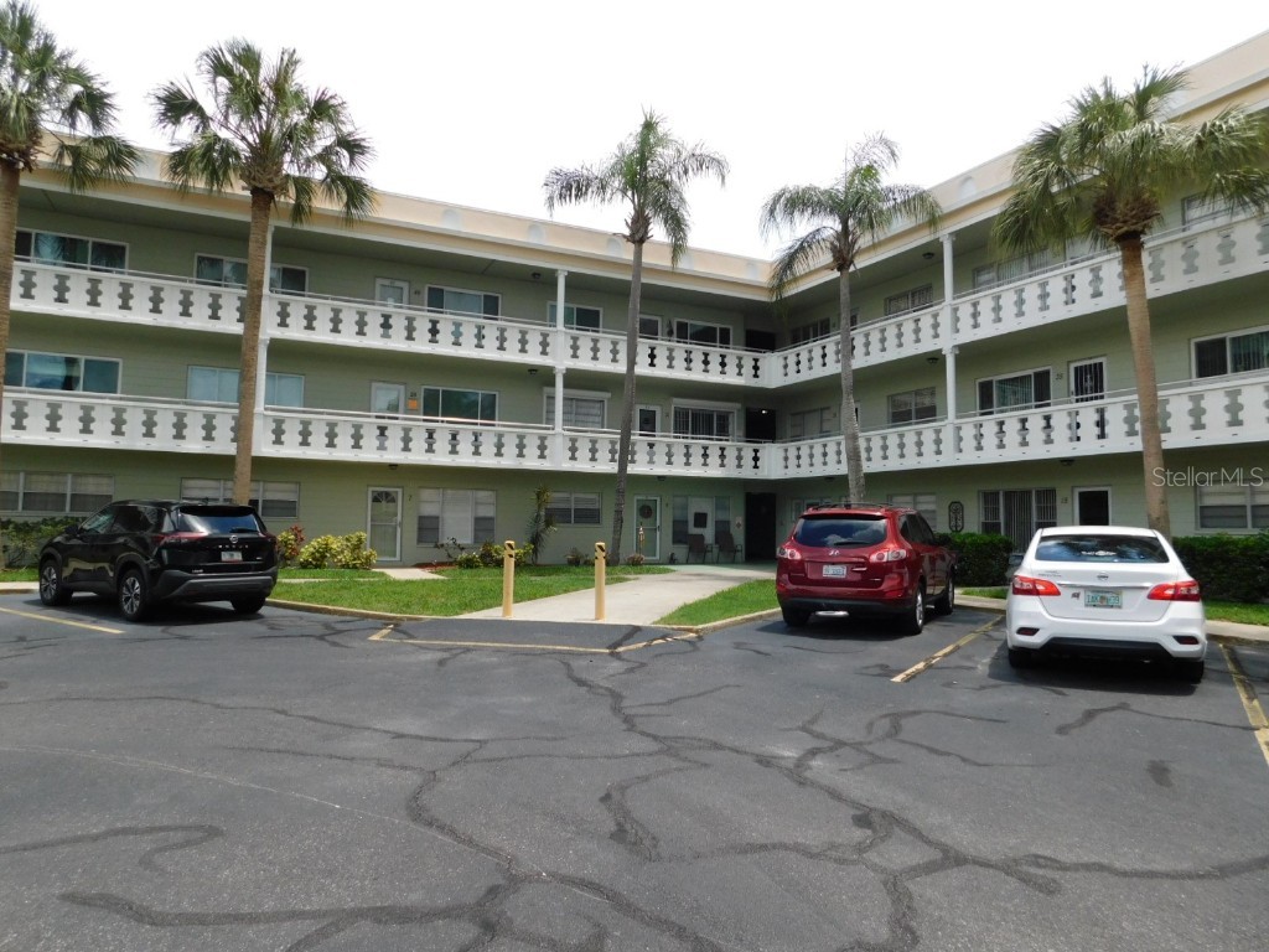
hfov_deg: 73.9
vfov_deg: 58.9
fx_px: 843
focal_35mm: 23
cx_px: 634
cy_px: 476
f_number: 3
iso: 125
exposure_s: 1/1000
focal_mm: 4
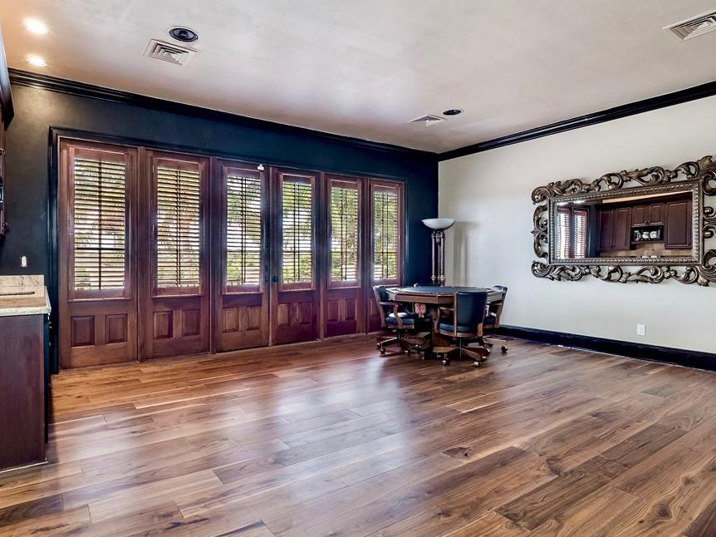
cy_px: 261
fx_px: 393
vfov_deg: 68.6
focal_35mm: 19
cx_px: 338
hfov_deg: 84.6
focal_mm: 8
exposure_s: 1/20
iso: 200
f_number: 7.1
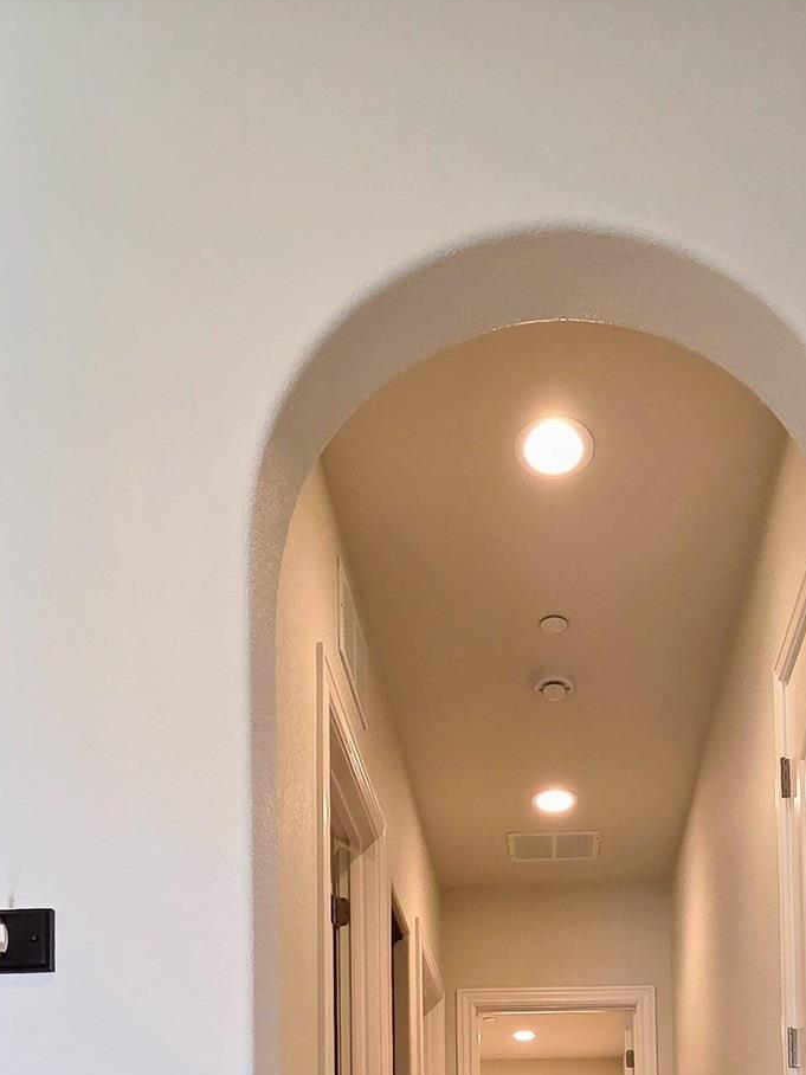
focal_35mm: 33
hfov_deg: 42.5
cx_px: 521
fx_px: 1024
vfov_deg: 40.3
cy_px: 1272
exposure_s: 1/120
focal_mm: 2.2
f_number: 2.2
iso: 125
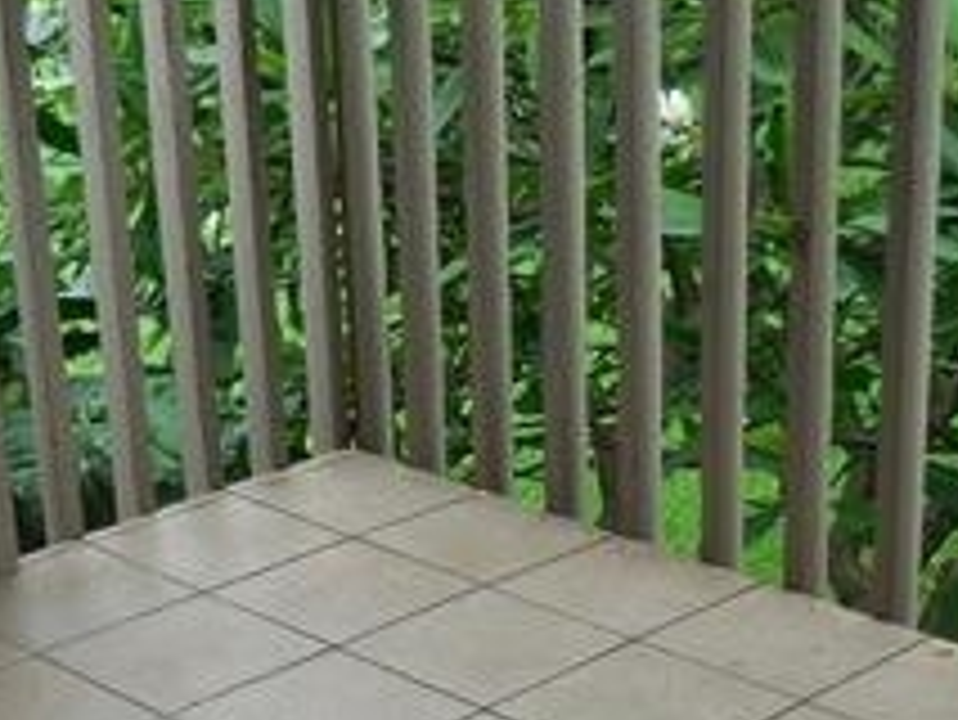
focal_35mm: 75
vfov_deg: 19.5
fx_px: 2077
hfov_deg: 26.0
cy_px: 558
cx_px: 522
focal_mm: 4.5
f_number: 3.3
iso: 125
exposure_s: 1/200
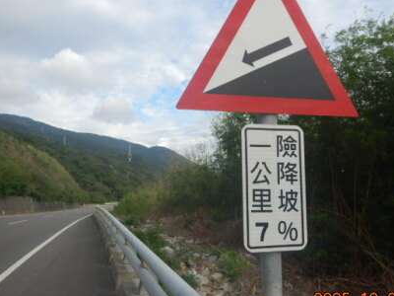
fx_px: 341
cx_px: 181
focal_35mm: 30
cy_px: 152
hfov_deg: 59.9
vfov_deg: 46.8
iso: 125
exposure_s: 1/1250
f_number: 2.8
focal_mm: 4.3
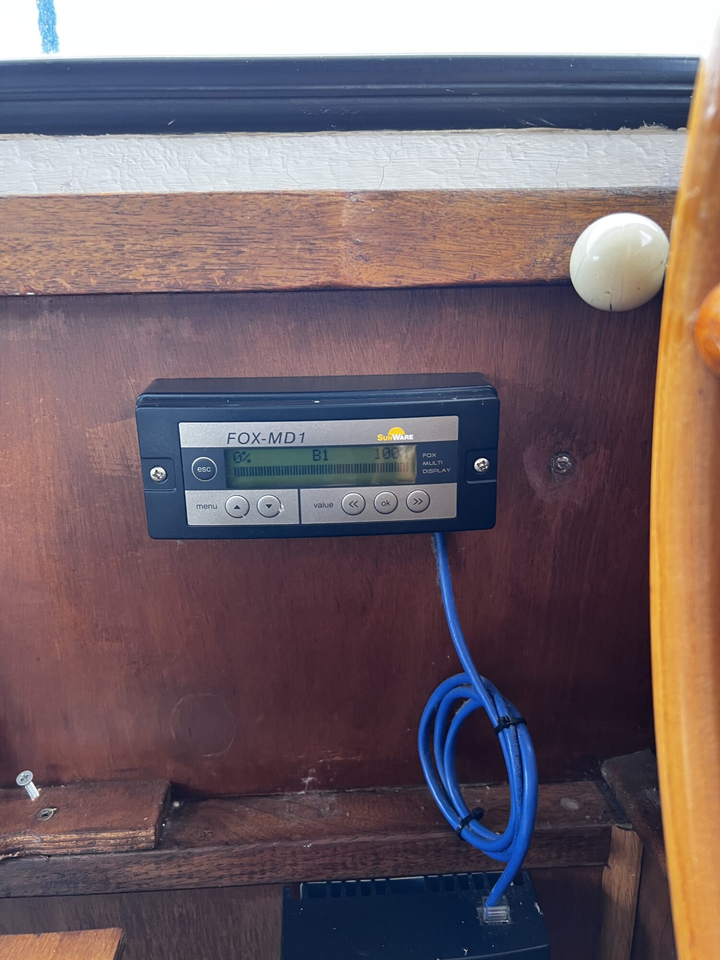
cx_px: 360
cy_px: 480
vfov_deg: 67.3
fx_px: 721
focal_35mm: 26
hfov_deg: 53.1
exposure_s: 1/69
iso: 125
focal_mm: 5.7
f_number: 1.5
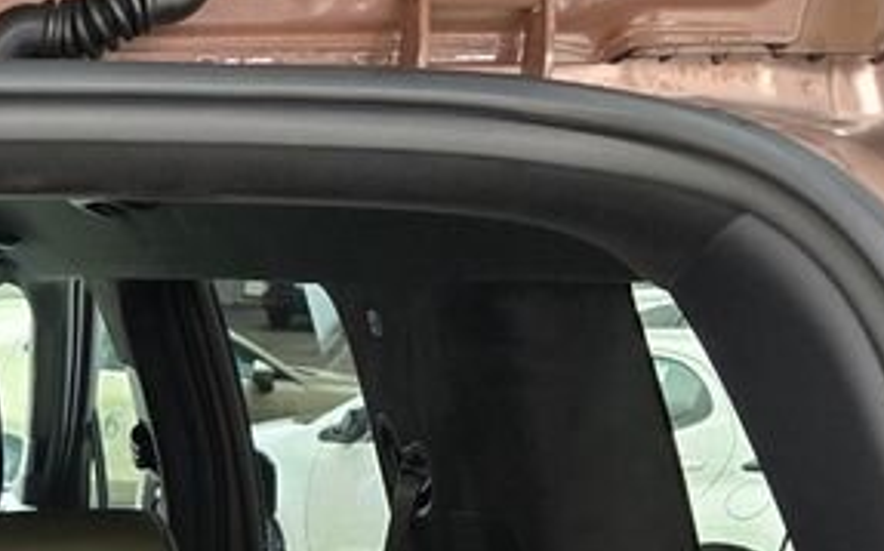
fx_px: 2095
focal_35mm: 87
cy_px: 1047
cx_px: -407
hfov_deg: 20.7
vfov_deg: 13.2
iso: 400
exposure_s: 1/100
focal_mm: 6.3
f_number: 1.7
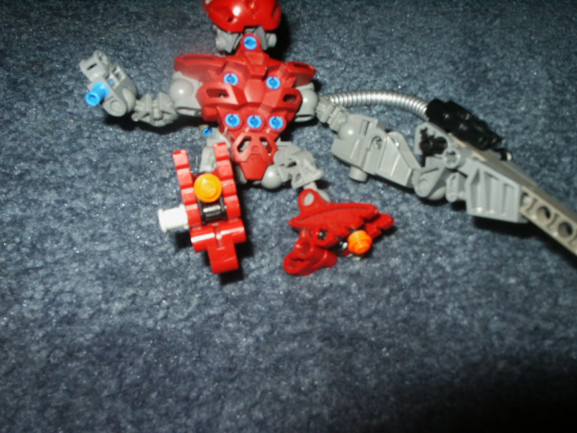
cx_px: 288
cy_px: 216
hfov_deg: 52.6
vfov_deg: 40.7
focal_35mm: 35
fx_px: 583
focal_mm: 7.18
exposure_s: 1/45
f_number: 6.7
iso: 200
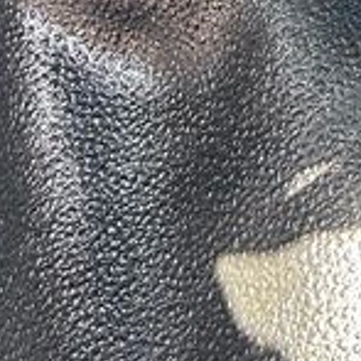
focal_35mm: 160
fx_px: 1888
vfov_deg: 10.1
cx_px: 636
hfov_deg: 10.3
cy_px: -373
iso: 125
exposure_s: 1/121
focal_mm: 5.7
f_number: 1.5
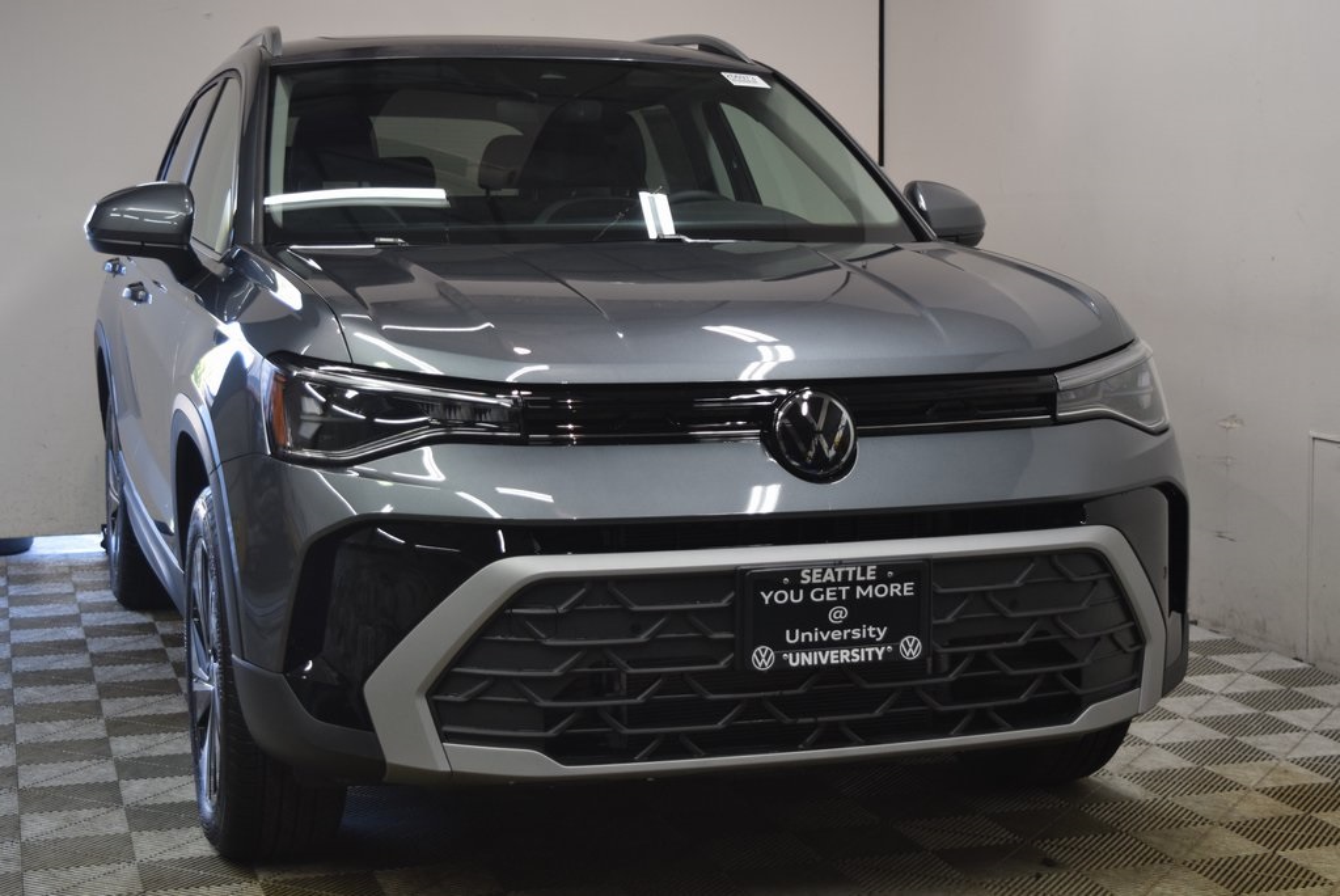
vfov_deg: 22.7
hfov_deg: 33.4
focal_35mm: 60
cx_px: 670
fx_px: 2235
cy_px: 448
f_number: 4.8
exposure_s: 1/60
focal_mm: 40
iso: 720
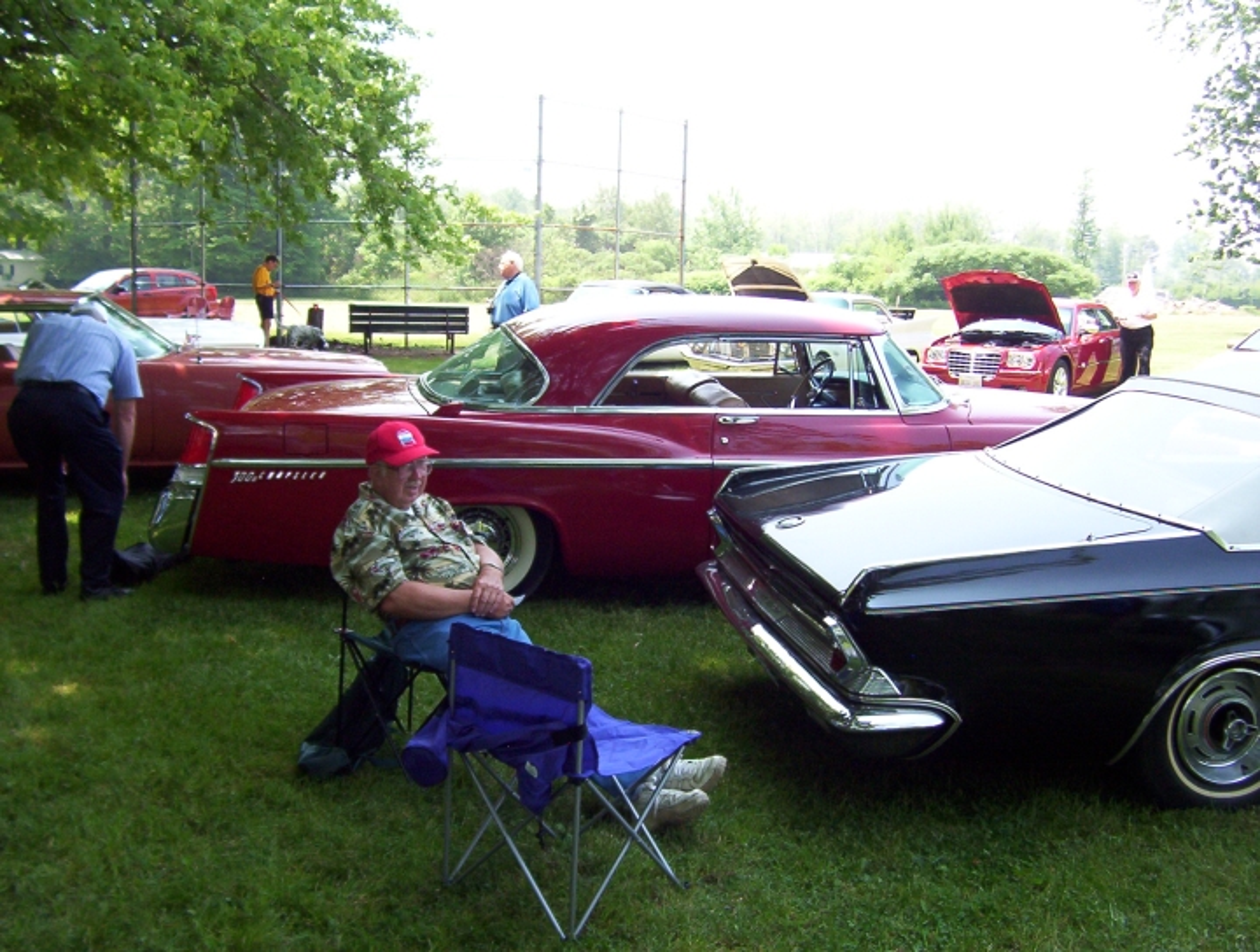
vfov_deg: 39.8
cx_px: 630
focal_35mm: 36
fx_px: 1314
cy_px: 476
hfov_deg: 51.2
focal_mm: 5.54
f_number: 2.76
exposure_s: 1/438
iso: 100
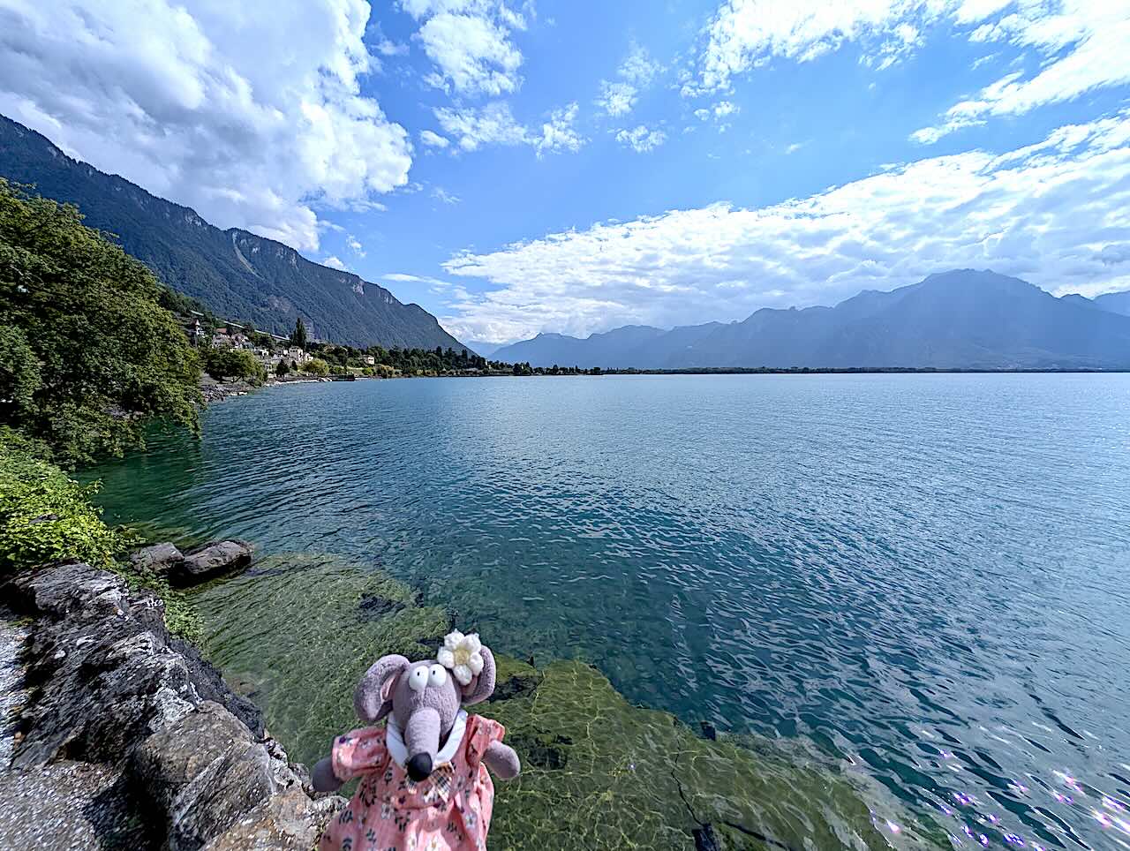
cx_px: 565
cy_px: 426
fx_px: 392
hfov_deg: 110.5
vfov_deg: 94.6
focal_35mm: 12
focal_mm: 2.23
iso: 36
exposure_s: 1/6369
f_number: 1.95
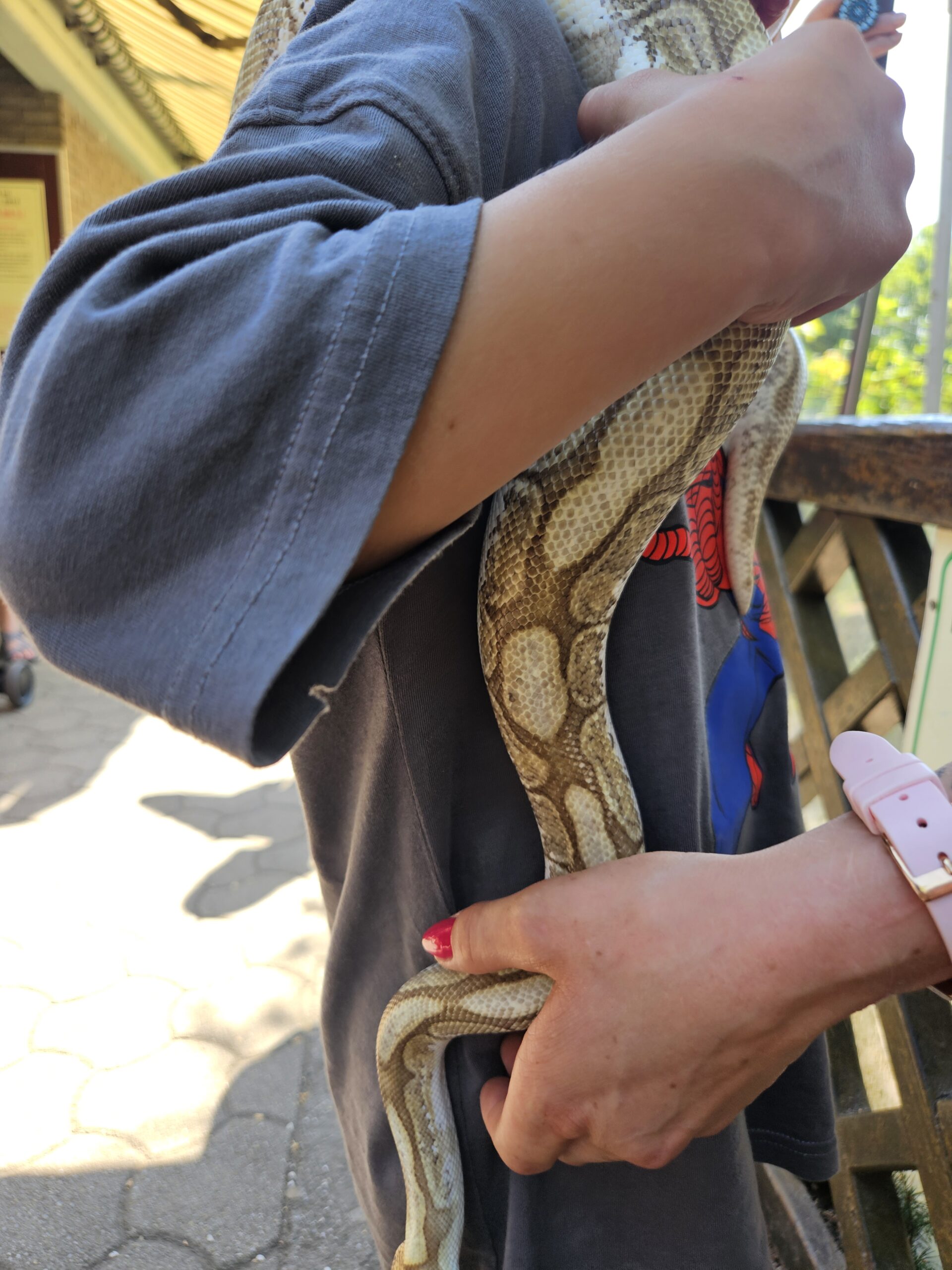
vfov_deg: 73.9
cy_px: 635
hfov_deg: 58.9
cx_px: 476
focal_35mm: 23
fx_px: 843
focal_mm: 5.4
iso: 25
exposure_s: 1/180
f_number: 1.8
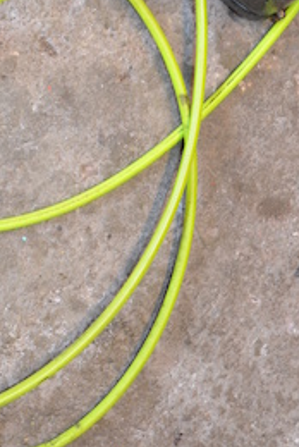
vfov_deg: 21.5
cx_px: 57
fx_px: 1143
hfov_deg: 14.8
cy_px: 28
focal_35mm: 92
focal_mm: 20
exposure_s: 1/60
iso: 800
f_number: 3.8
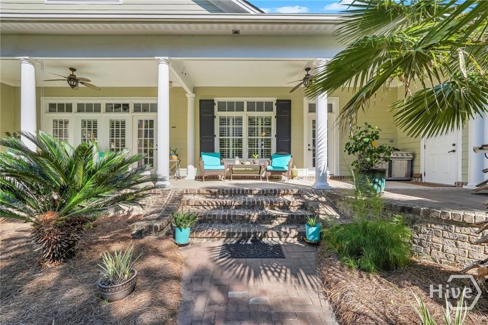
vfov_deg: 73.7
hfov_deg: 96.8
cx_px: 244
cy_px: 162
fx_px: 217
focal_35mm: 16
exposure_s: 1/500
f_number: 9
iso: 320
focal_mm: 16
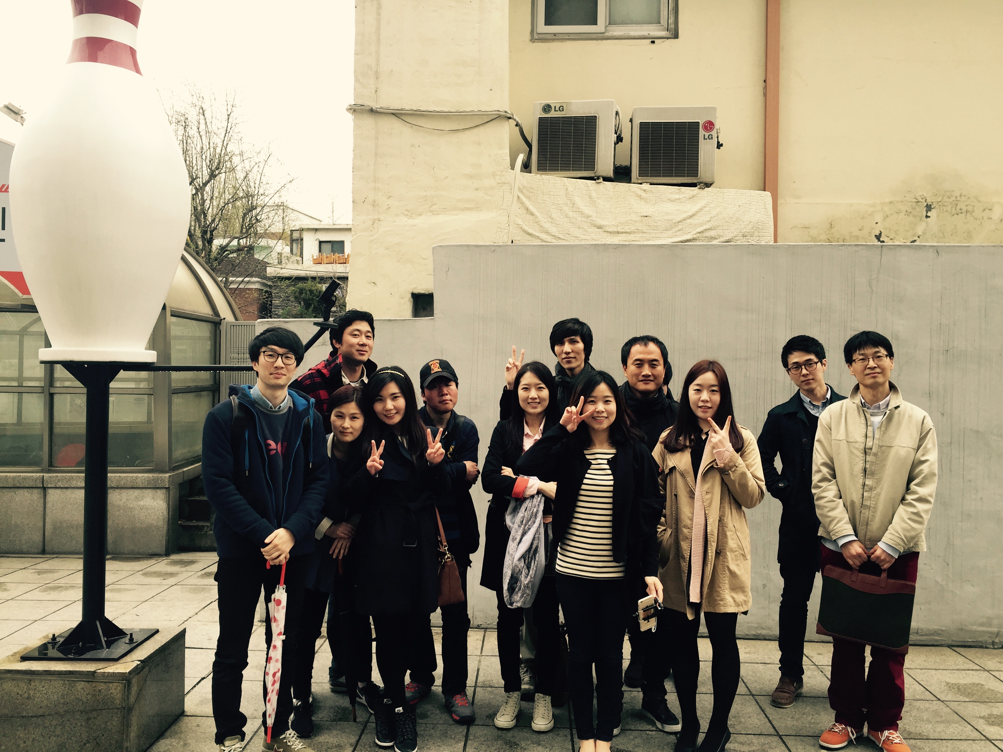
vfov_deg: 48.2
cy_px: 376
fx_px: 840
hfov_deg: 61.7
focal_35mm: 29
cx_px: 502
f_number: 2.2
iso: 40
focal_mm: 4.15
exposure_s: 1/120
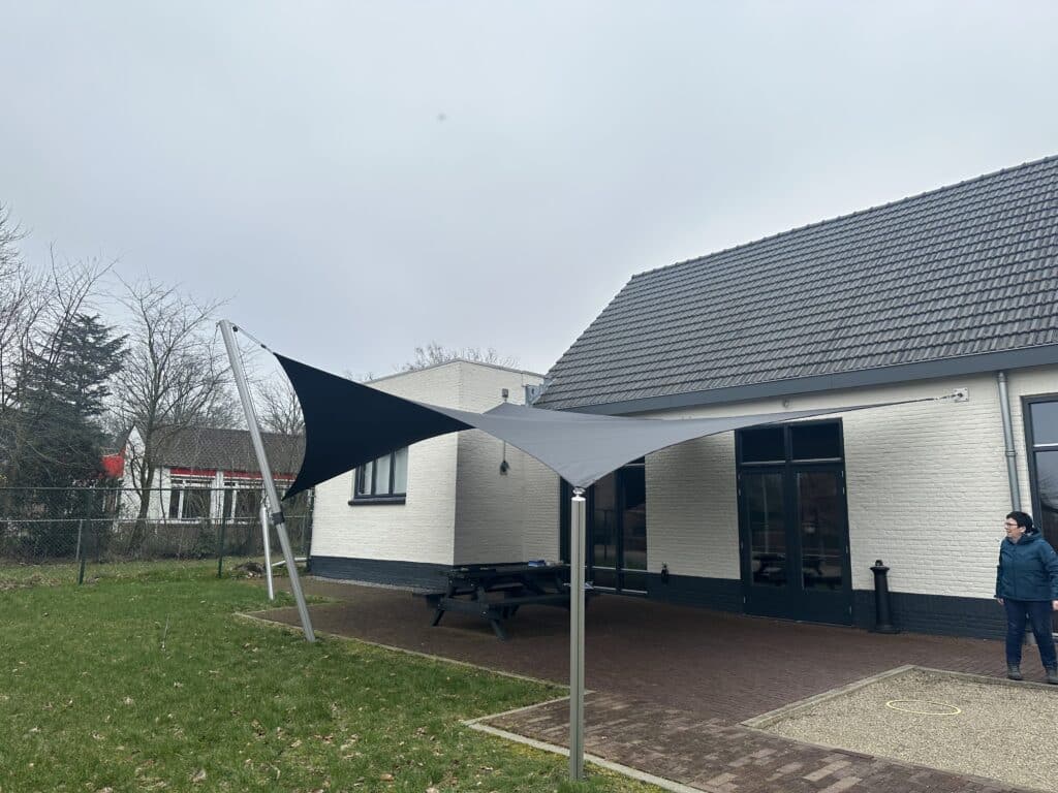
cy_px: 396
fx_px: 734
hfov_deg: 71.6
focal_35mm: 24
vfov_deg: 56.8
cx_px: 529
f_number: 1.78
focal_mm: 6.86
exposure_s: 1/2203
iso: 80
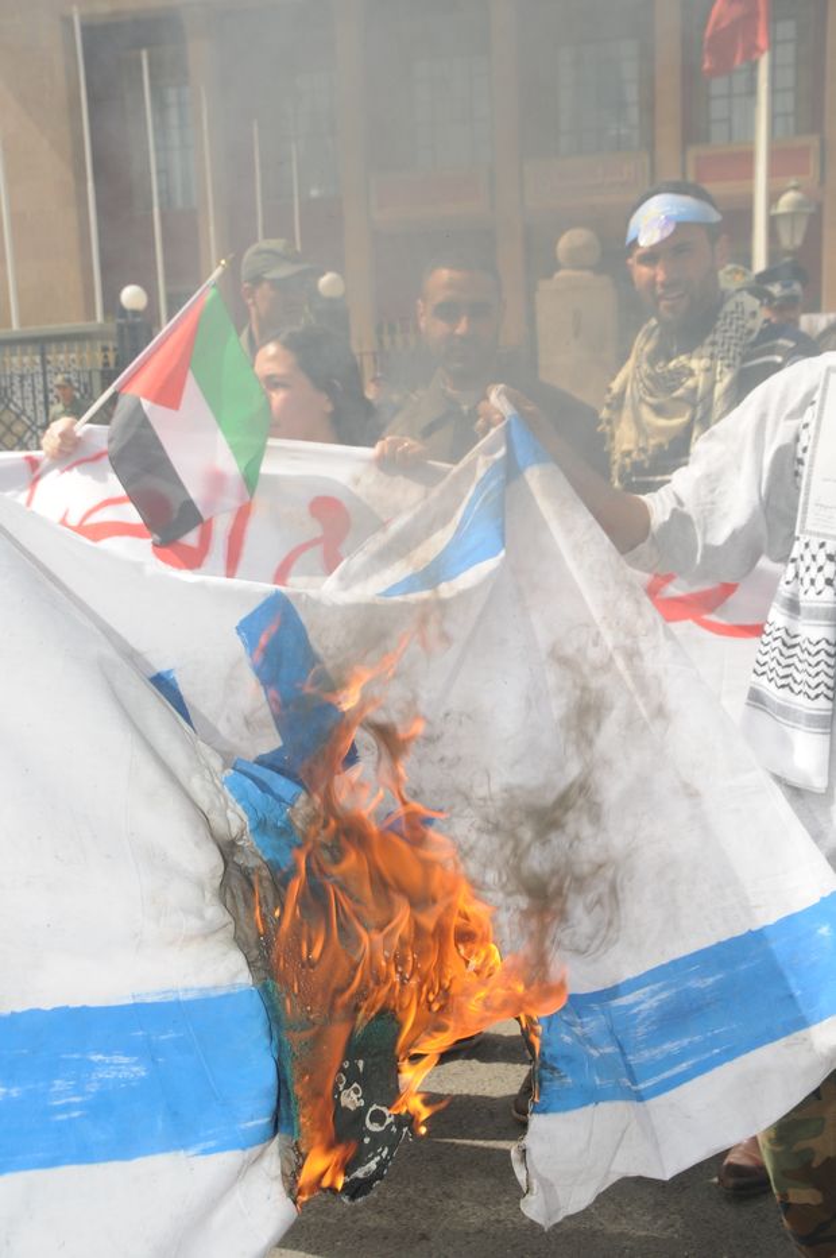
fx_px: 1361
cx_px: 418
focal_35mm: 39
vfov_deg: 49.6
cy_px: 629
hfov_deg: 34.1
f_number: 8
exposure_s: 1/250
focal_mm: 26
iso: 250
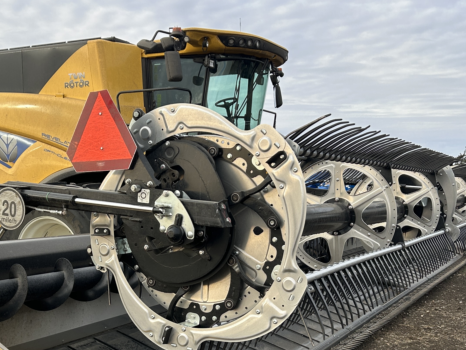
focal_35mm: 49
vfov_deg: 29.0
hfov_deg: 38.9
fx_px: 660
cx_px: 209
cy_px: 279
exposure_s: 1/791
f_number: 1.5
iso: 50
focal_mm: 5.7
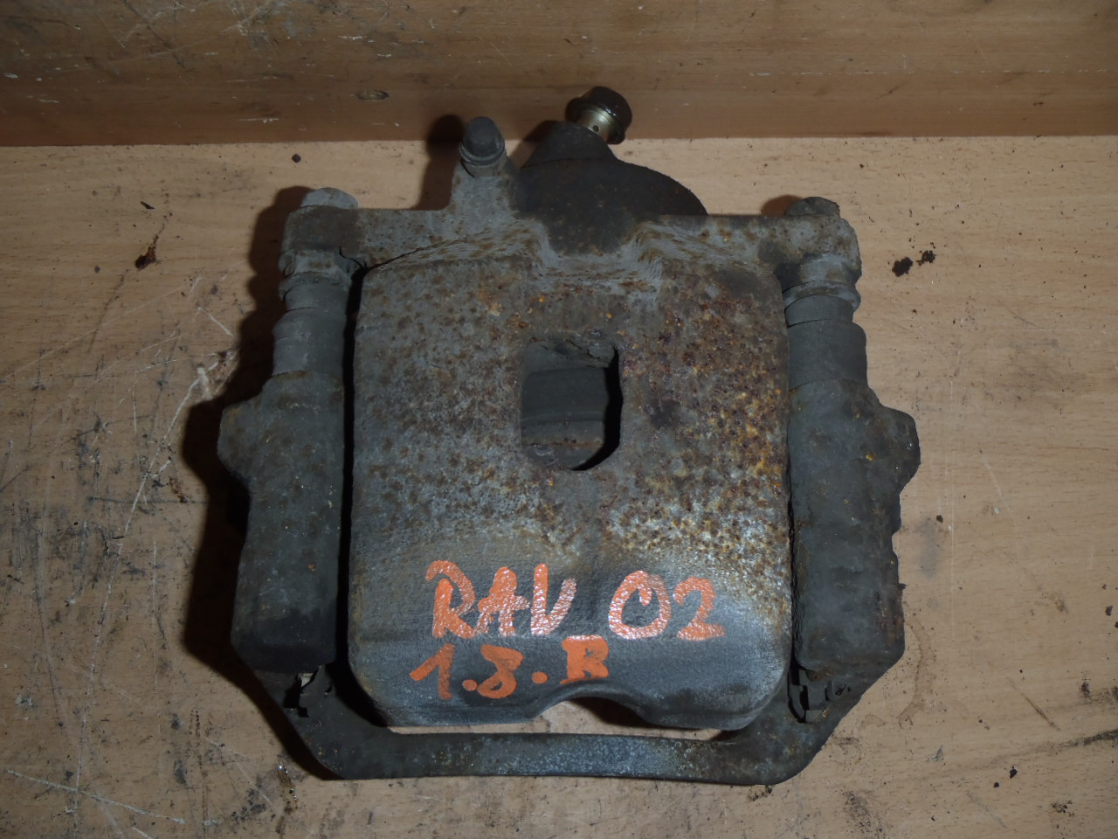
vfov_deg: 37.7
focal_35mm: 38
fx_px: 1227
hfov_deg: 49.0
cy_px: 420
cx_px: 559
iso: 100
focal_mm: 6.83
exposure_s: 1/40
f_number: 4.6
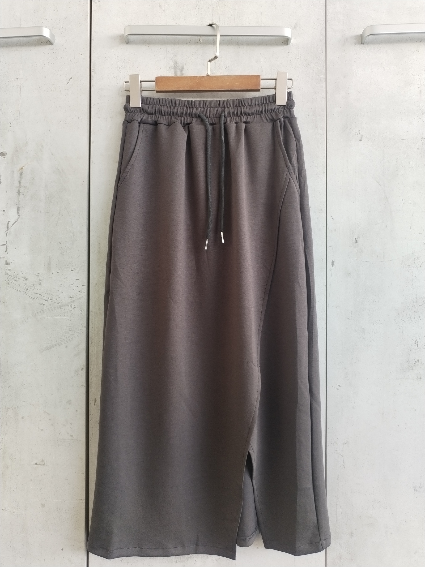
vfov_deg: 61.7
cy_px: 284
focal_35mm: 29
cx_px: 212
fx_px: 475
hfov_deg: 48.2
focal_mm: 4.75
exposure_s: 1/60
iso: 218
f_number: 1.8
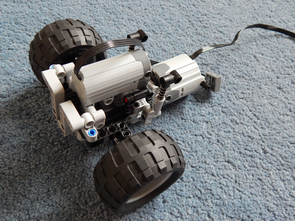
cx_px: 148
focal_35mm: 35
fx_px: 298
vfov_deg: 40.7
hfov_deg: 52.6
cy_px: 110
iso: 400
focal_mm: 6.1
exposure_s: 1/25
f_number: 3.3
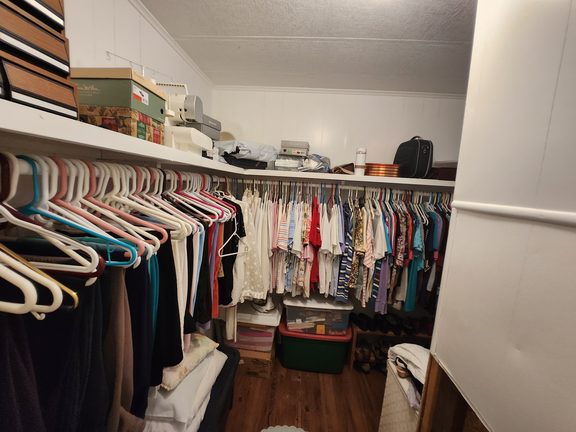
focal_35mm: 13
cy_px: 216
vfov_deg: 89.9
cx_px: 288
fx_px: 216
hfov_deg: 106.2
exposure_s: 1/60
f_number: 2.2
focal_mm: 1.7
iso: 320
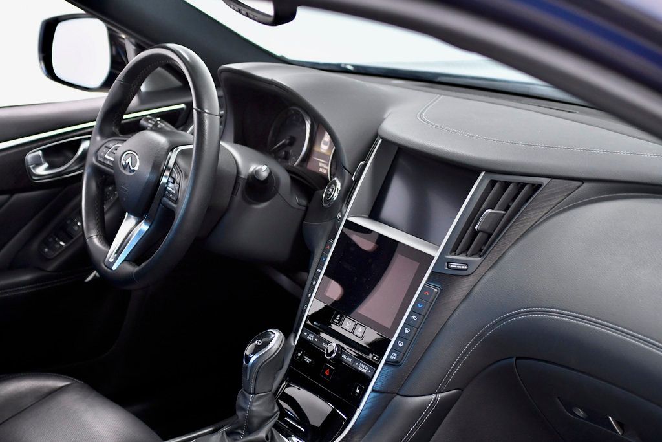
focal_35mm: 63
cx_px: 331
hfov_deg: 31.9
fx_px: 1159
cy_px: 221
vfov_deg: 21.6
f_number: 3.5
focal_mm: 42
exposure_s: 1/200
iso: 1250
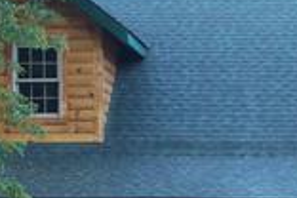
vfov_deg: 10.0
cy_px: 255
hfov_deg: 15.1
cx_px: 232
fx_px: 1114
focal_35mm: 135
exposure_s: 1/80
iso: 100
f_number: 5
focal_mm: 22
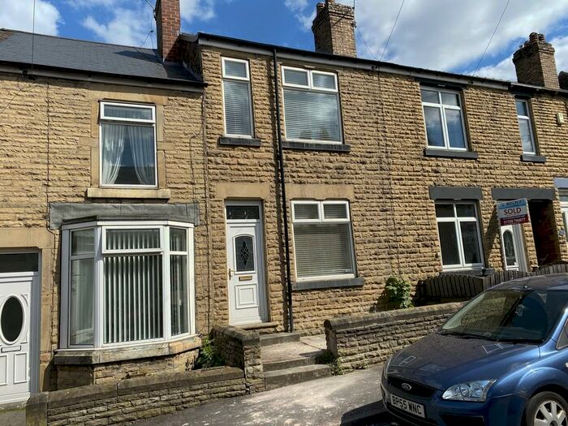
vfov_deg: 53.1
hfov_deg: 67.3
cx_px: 284
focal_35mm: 26
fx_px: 427
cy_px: 213
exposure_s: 1/3610
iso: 32
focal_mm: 4.25
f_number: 1.8
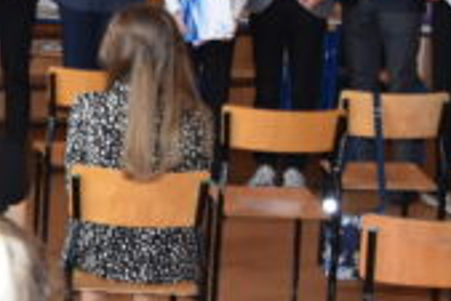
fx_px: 1881
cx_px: -171
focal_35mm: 150
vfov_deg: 9.1
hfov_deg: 13.1
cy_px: 25
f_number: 4
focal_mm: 22
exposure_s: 1/80
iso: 800
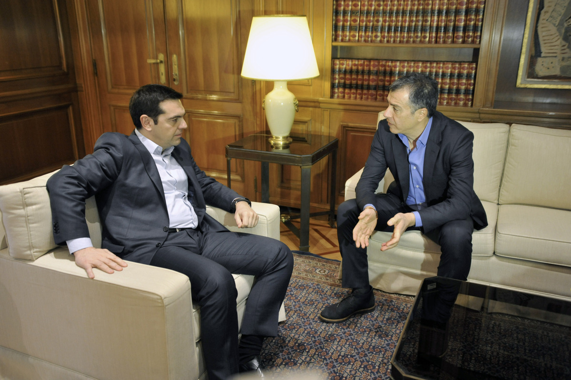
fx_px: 507
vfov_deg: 41.0
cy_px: 190
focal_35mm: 32
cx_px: 286
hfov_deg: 58.8
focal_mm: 32
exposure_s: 1/125
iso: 2500
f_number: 2.8
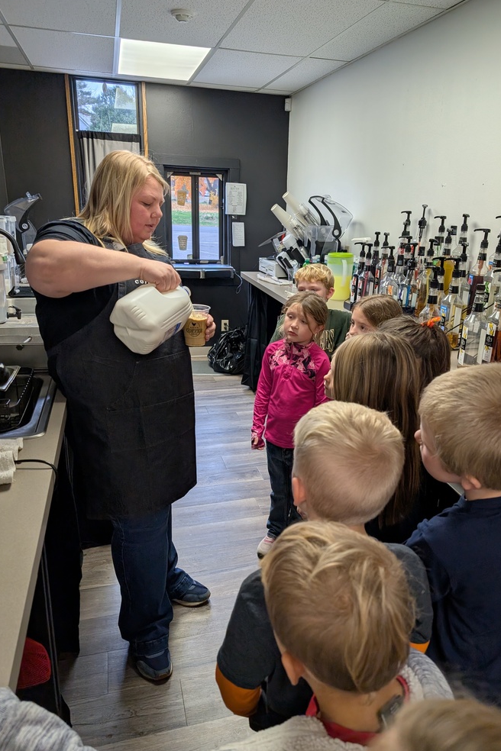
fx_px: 543
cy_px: 387
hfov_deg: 49.4
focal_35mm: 26
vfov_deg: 69.4
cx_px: 288
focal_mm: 6.9
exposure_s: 1/177
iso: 18
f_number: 1.68
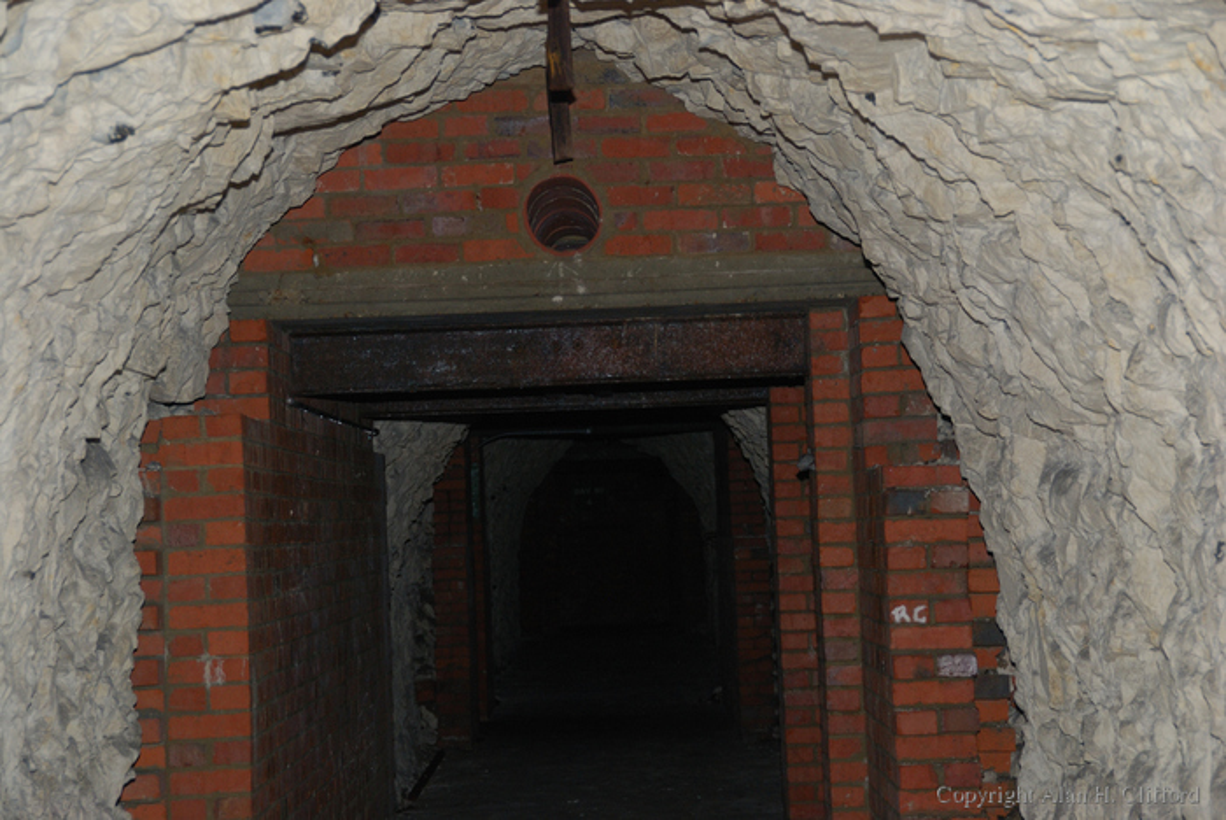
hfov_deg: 21.9
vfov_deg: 14.7
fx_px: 3170
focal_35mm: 93
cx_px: 613
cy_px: 410
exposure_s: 1/60
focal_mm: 62
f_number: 5
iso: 250
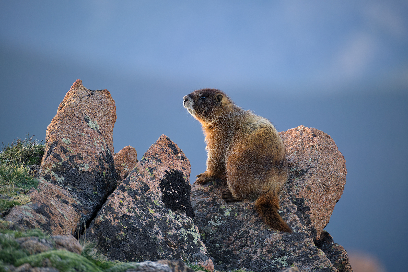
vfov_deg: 2.3
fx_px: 6811
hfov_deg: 3.4
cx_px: 204
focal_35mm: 601
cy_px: 136
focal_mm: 400
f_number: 5.6
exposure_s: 1/500
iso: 1000
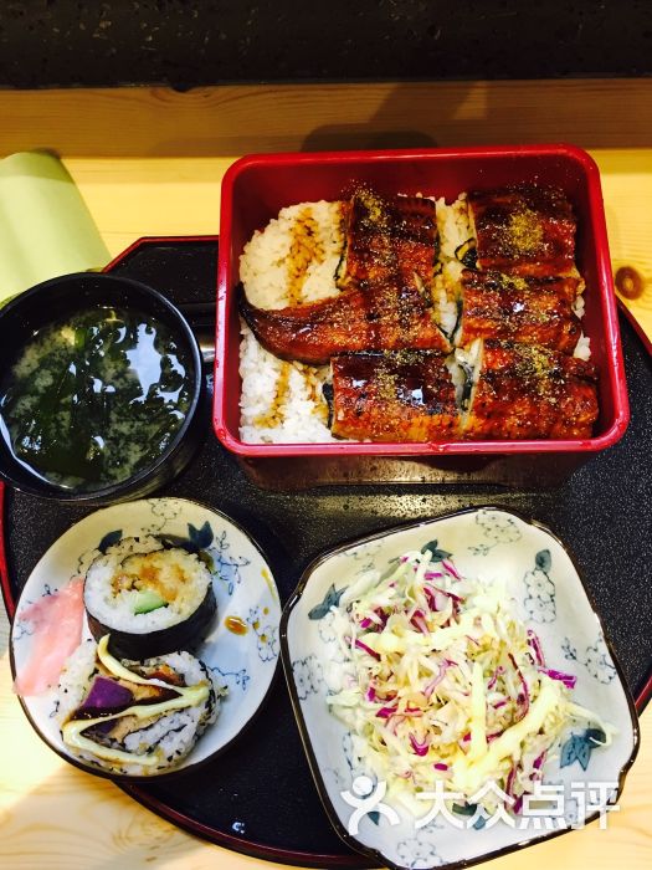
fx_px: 728
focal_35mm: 29
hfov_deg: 48.2
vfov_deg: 61.7
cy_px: 435
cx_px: 326
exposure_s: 1/17
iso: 100
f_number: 2.2
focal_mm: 4.15
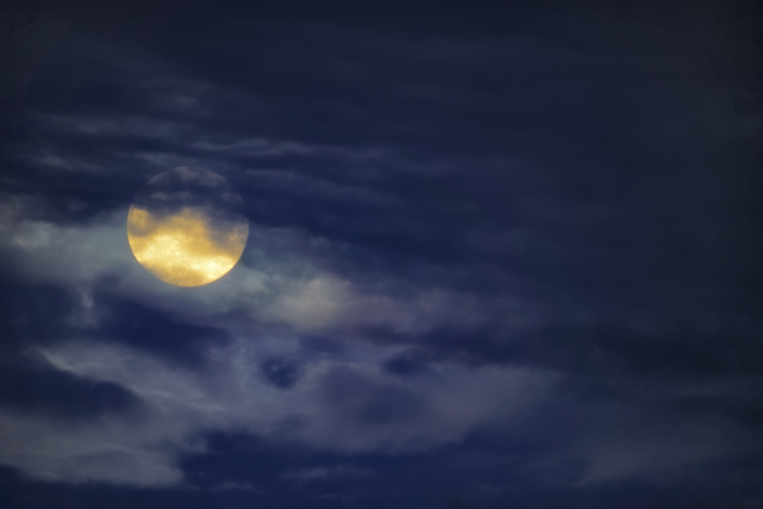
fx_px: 12716
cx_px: 382
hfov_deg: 3.4
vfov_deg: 2.3
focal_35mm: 600
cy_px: 254
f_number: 6.3
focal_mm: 600
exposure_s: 1/8
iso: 100
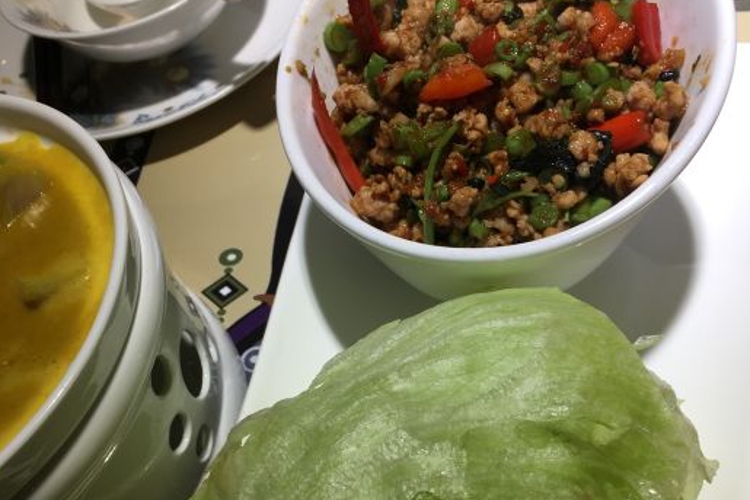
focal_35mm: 41
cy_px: 407
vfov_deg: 31.7
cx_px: 369
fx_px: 854
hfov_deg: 47.4
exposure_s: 1/100
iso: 25
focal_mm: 4.15
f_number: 2.2
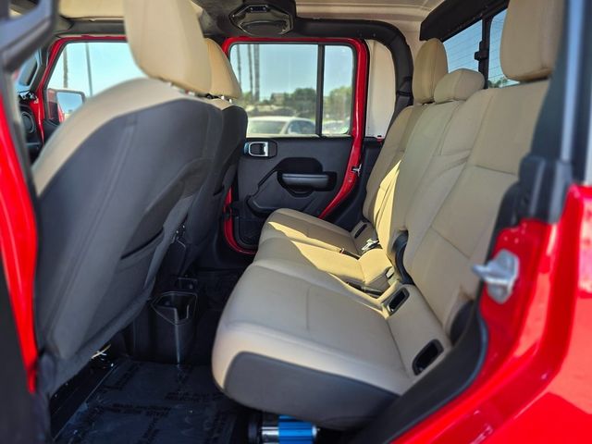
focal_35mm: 23
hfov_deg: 73.9
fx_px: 393
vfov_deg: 58.9
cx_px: 296
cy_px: 222
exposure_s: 1/180
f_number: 1.7
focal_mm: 6.3
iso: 80
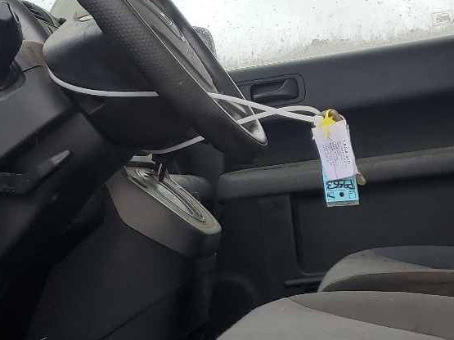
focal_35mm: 75
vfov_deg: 19.6
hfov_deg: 25.9
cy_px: 164
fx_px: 983
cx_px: 297
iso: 50
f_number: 1.5
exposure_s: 1/244
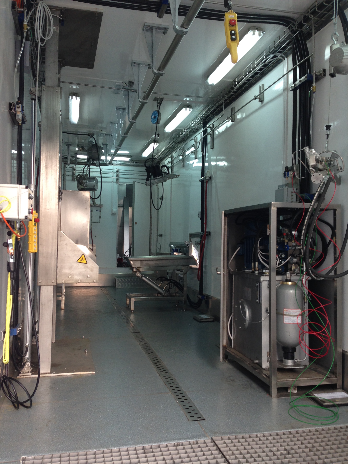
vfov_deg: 55.4
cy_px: 232
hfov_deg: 42.9
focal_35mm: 33
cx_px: 174
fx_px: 442
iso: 50
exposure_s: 1/60
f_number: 2.4
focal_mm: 4.12
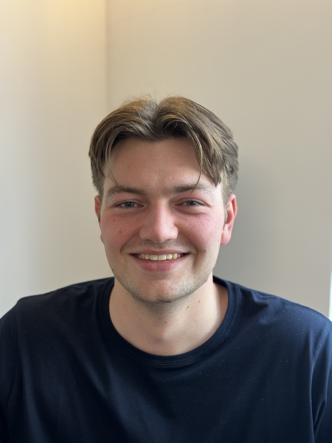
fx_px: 665
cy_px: 222
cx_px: 166
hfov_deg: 28.0
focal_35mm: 52
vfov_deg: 36.8
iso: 50
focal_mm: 5.96
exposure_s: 1/50
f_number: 1.6
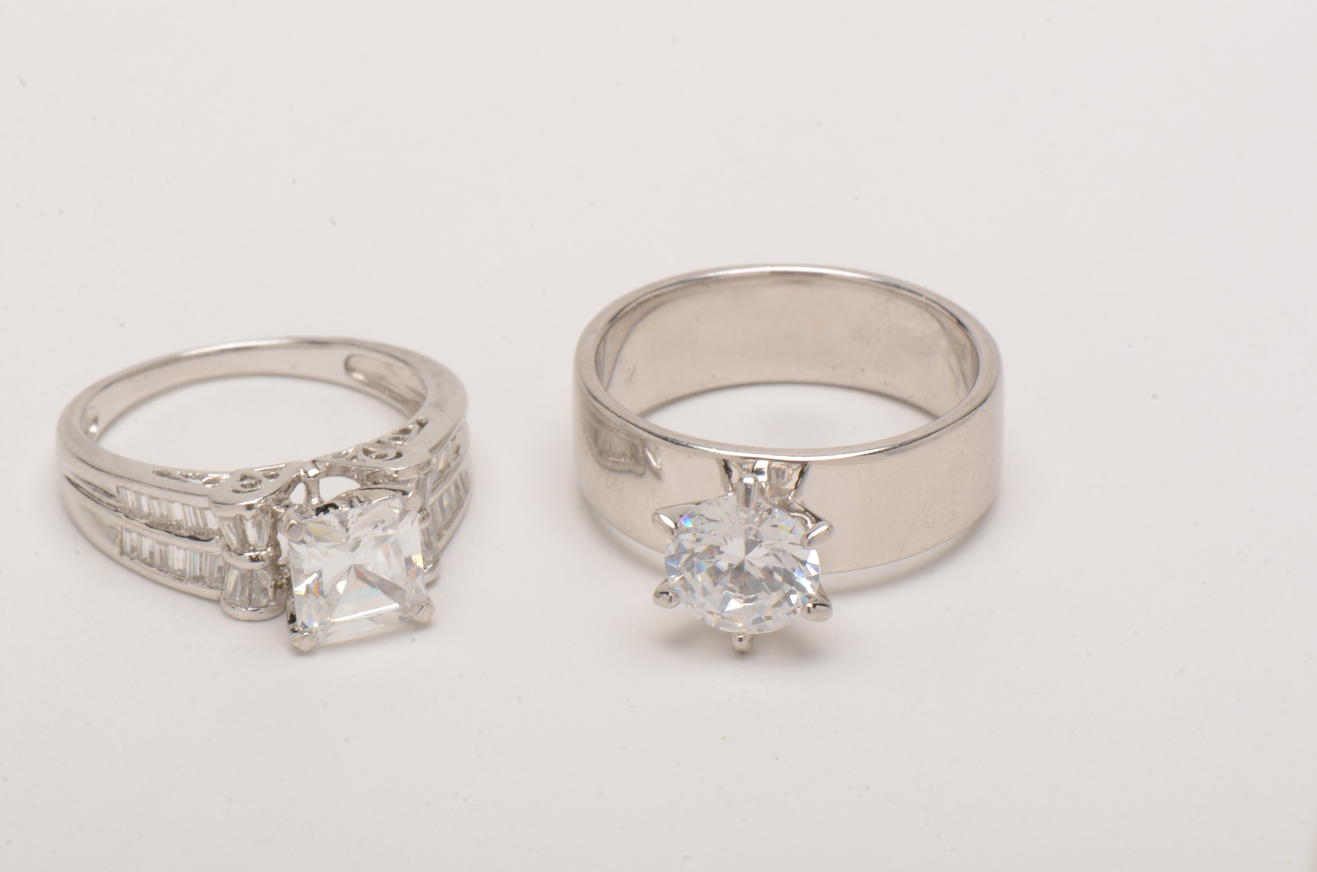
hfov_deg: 16.1
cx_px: 658
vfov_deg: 10.7
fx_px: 4655
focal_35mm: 128
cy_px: 436
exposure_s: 1/160
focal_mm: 85
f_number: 25
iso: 100
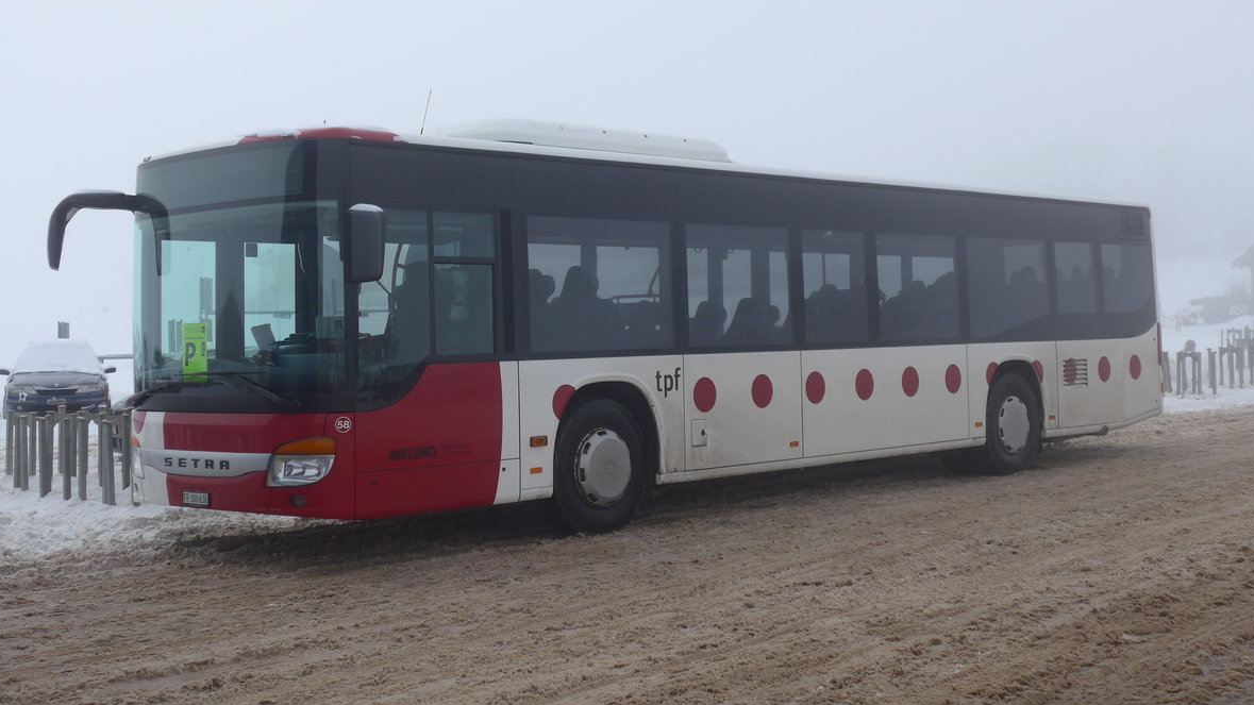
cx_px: 621
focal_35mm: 51
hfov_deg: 40.6
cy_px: 232
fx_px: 1696
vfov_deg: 23.4
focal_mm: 9.5
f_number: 3
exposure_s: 1/1000
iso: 80
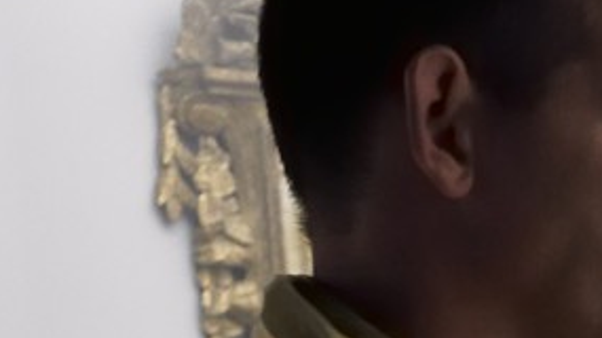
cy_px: 864
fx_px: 2250
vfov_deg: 7.8
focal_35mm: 141
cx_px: 1686
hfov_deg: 11.1
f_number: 3.5
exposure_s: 1/30
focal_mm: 24
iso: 800
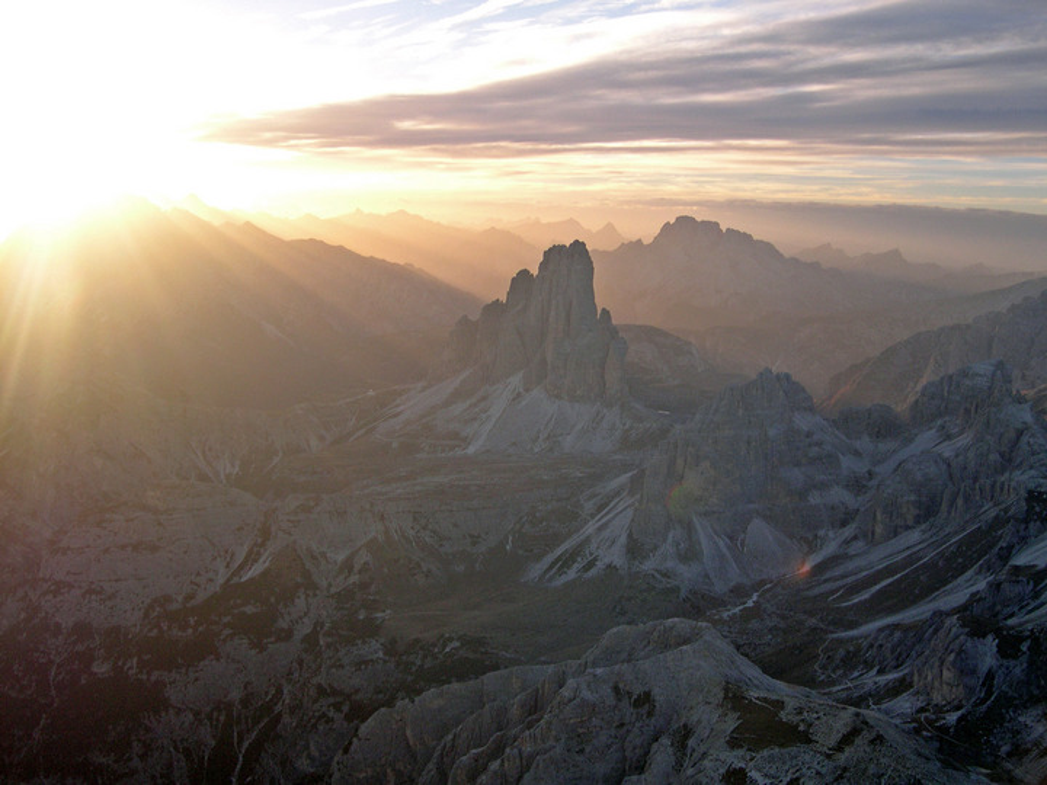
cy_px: 392
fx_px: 1149
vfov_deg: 37.7
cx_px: 524
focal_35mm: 38
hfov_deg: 49.0
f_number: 2.8
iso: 100
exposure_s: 1/428
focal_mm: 8
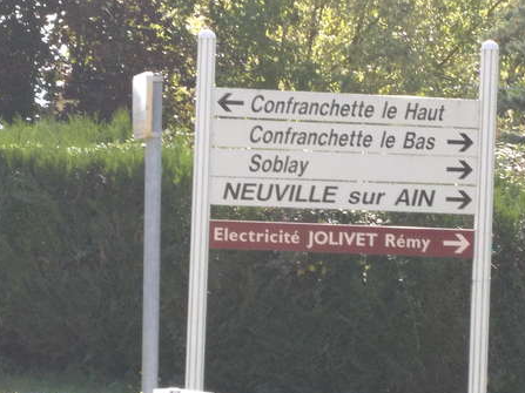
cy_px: 196
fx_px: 2851
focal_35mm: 188
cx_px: 251
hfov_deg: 10.5
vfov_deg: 7.9
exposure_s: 1/250
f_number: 6.8
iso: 200
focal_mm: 20
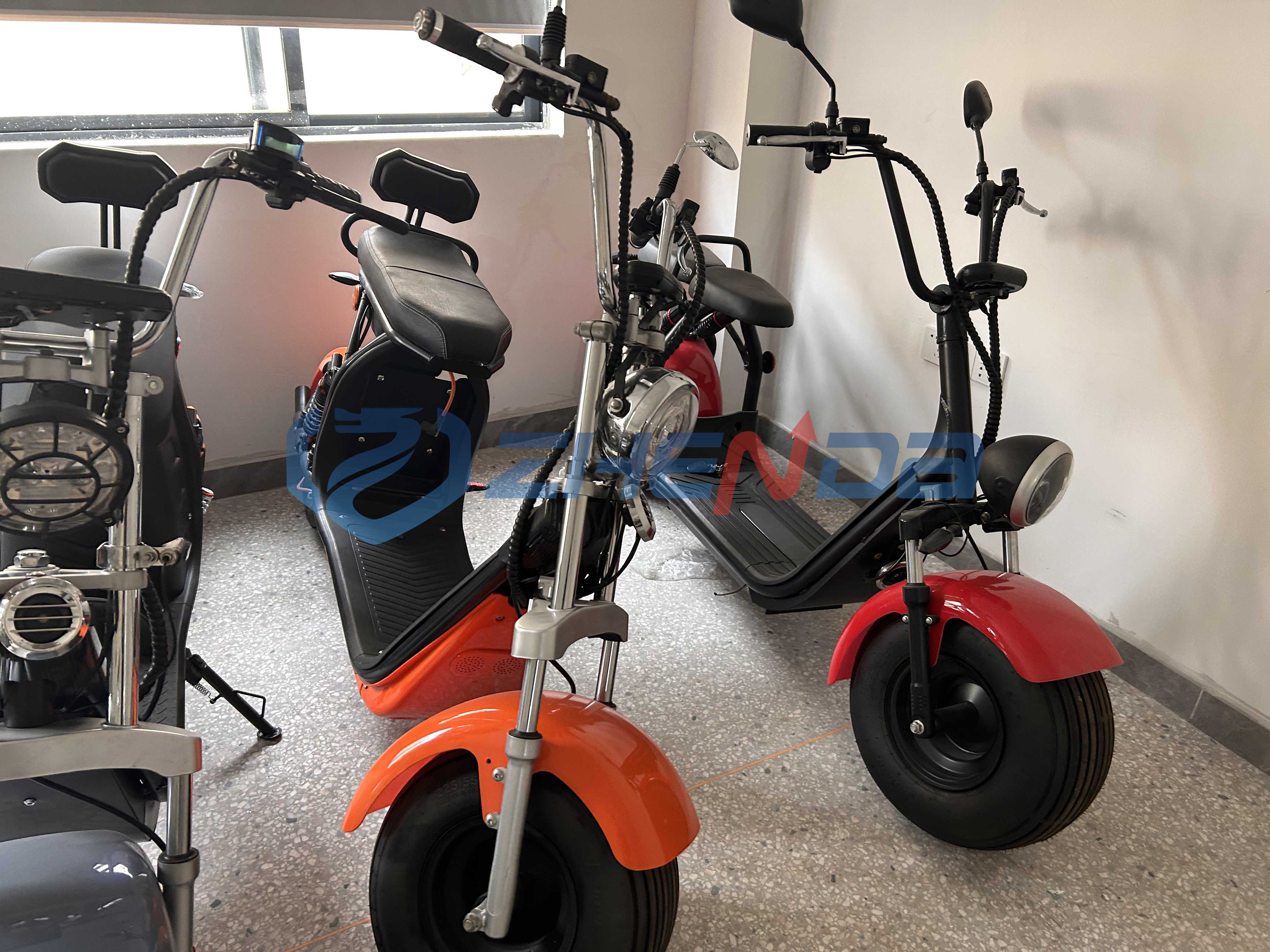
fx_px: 954
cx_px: 635
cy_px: 476
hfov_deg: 67.3
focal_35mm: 26
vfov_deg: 53.1
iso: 160
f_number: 1.5
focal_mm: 5.7
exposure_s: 1/50
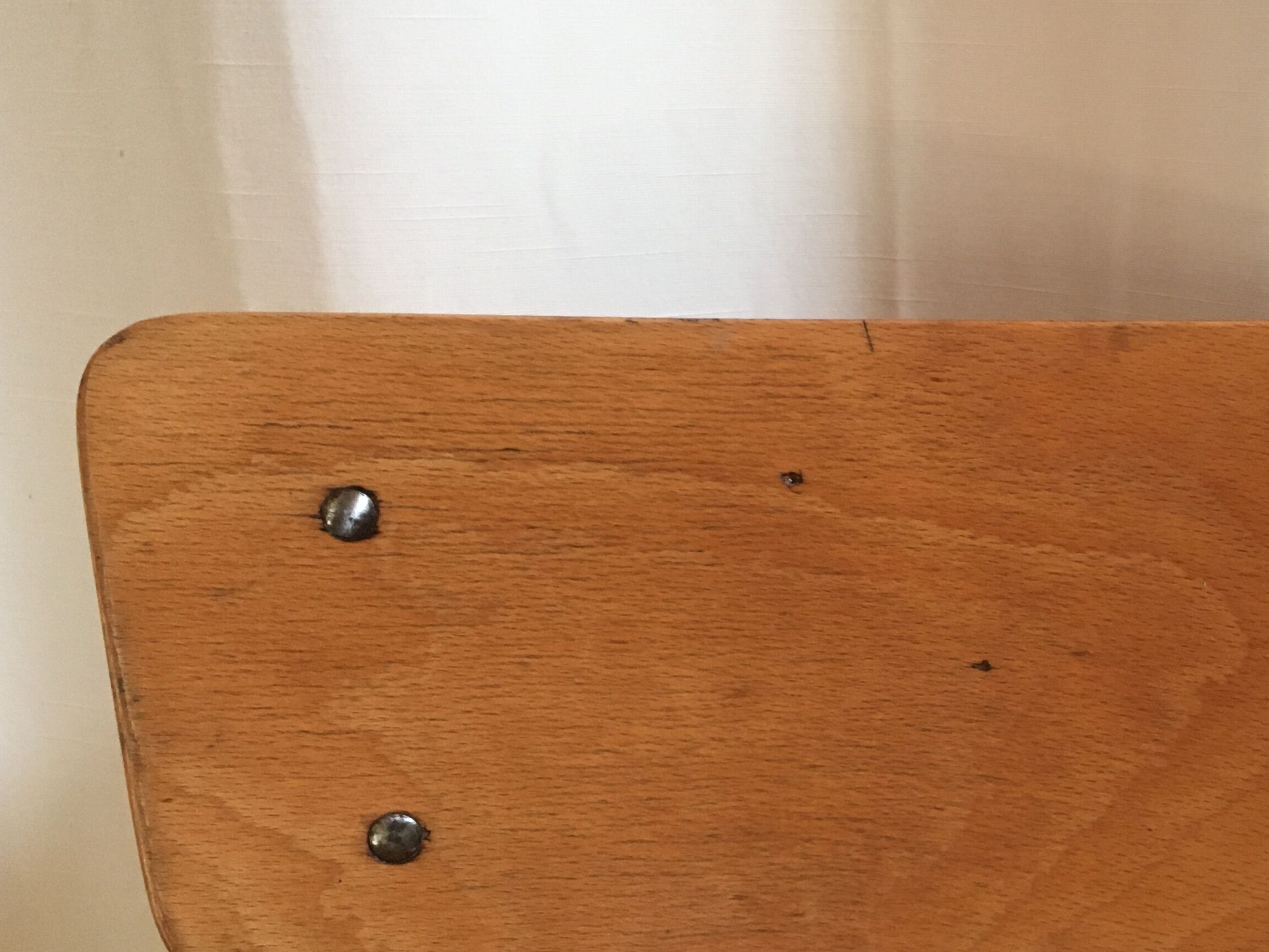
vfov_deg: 28.4
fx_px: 1870
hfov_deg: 35.8
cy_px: 614
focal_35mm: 51
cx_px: 1084
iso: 160
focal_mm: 4.15
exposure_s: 1/33
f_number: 2.2
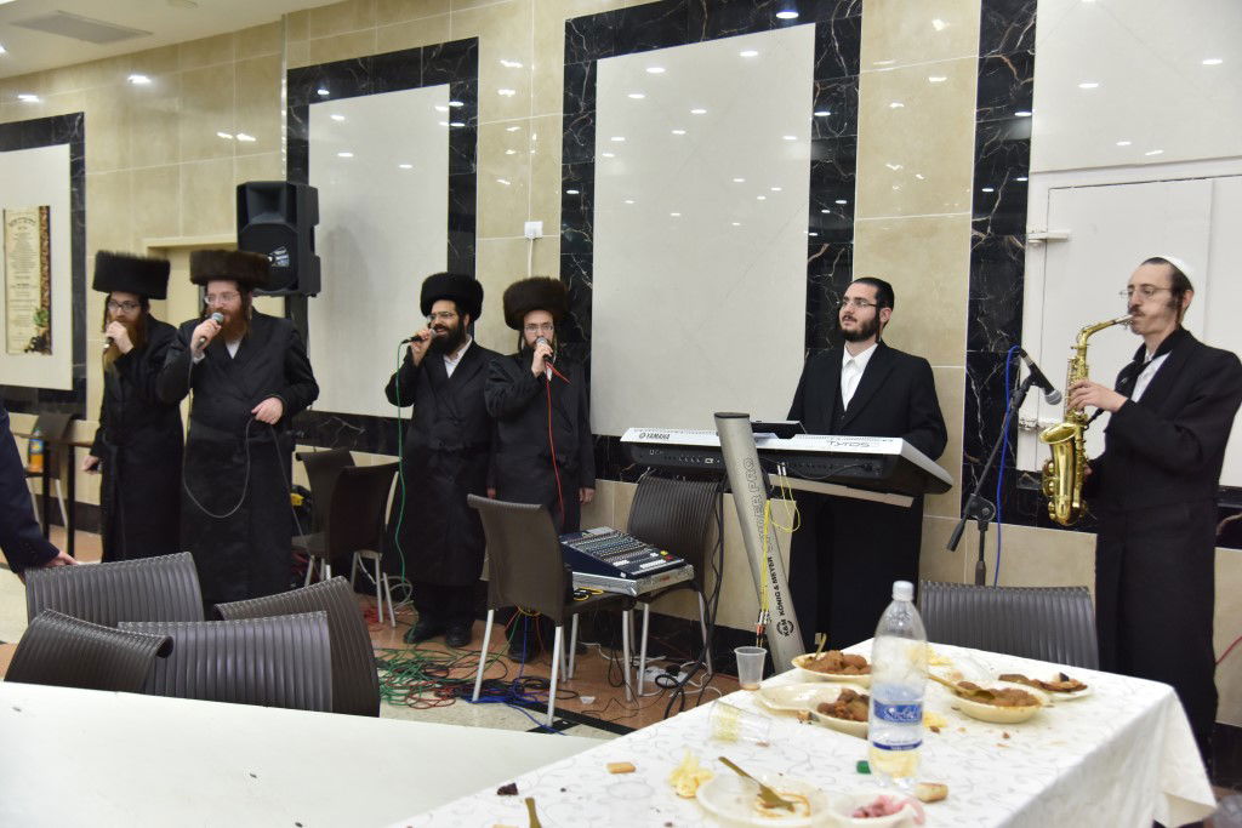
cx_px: 621
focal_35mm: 38
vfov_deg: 35.1
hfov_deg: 50.7
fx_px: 1311
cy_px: 414
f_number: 4
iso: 1250
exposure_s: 1/250
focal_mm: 38
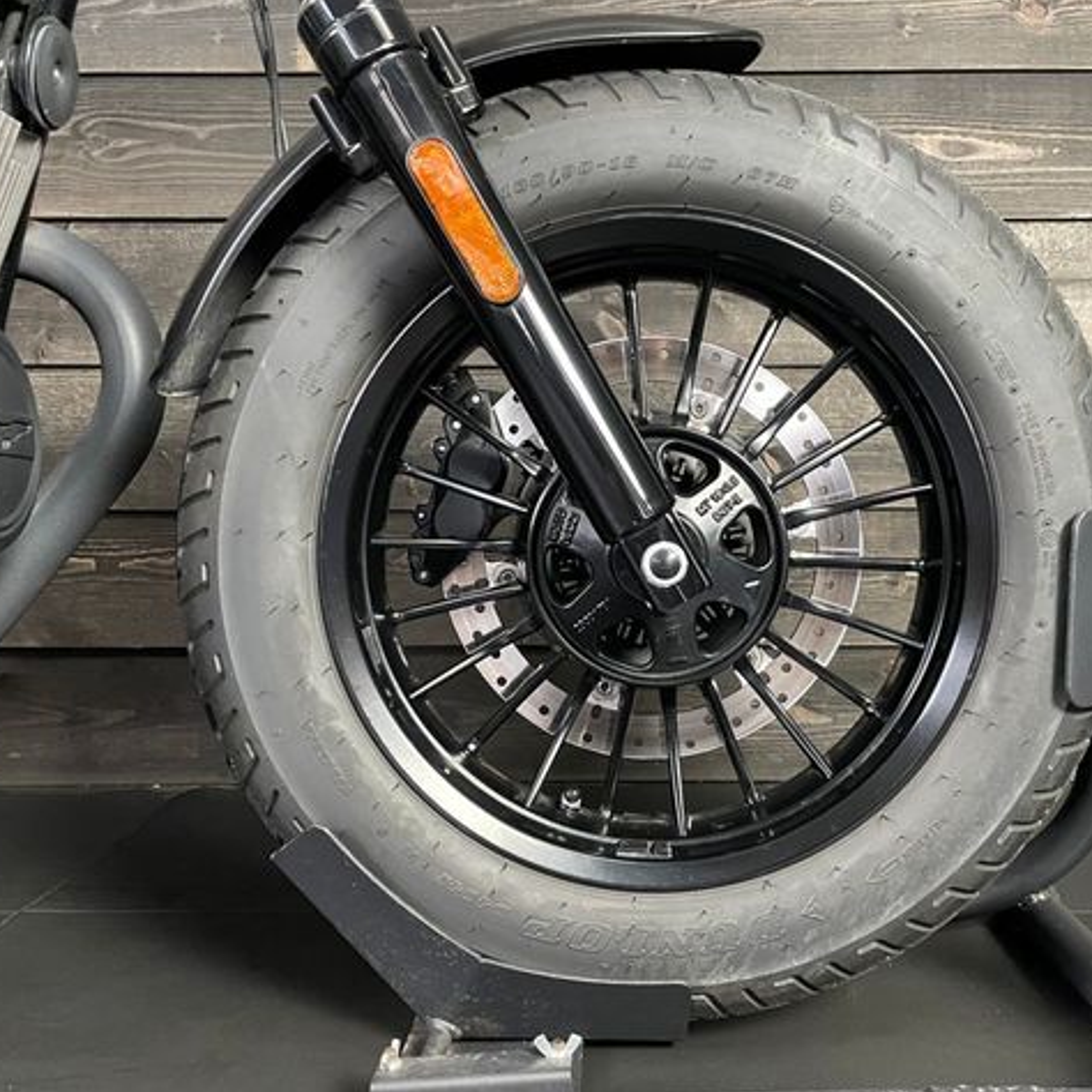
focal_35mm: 31
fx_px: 1106
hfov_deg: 52.3
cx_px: 629
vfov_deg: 52.5
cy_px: 544
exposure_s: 1/33
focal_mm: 4.2
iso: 500
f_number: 1.6
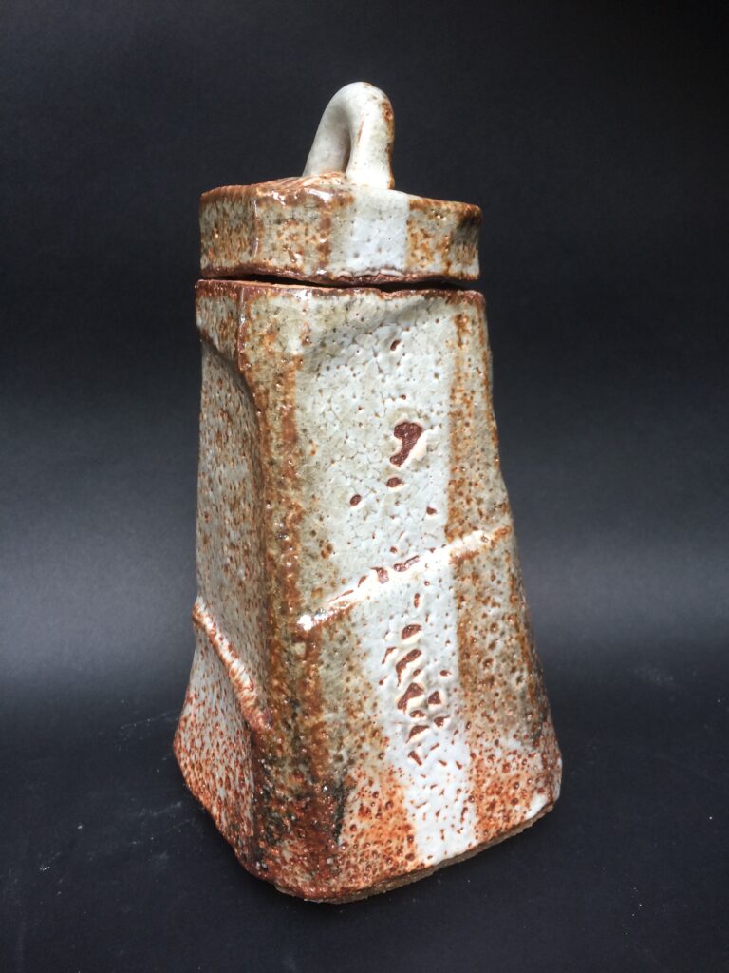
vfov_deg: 61.7
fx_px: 814
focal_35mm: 29
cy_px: 486
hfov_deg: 48.2
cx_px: 364
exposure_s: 1/40
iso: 40
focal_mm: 4.15
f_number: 2.2
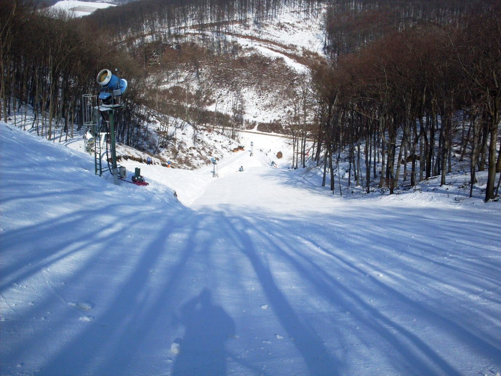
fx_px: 550
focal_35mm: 38
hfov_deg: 49.0
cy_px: 188
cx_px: 250
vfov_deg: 37.7
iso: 80
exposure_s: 1/500
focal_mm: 6.3
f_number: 8.4
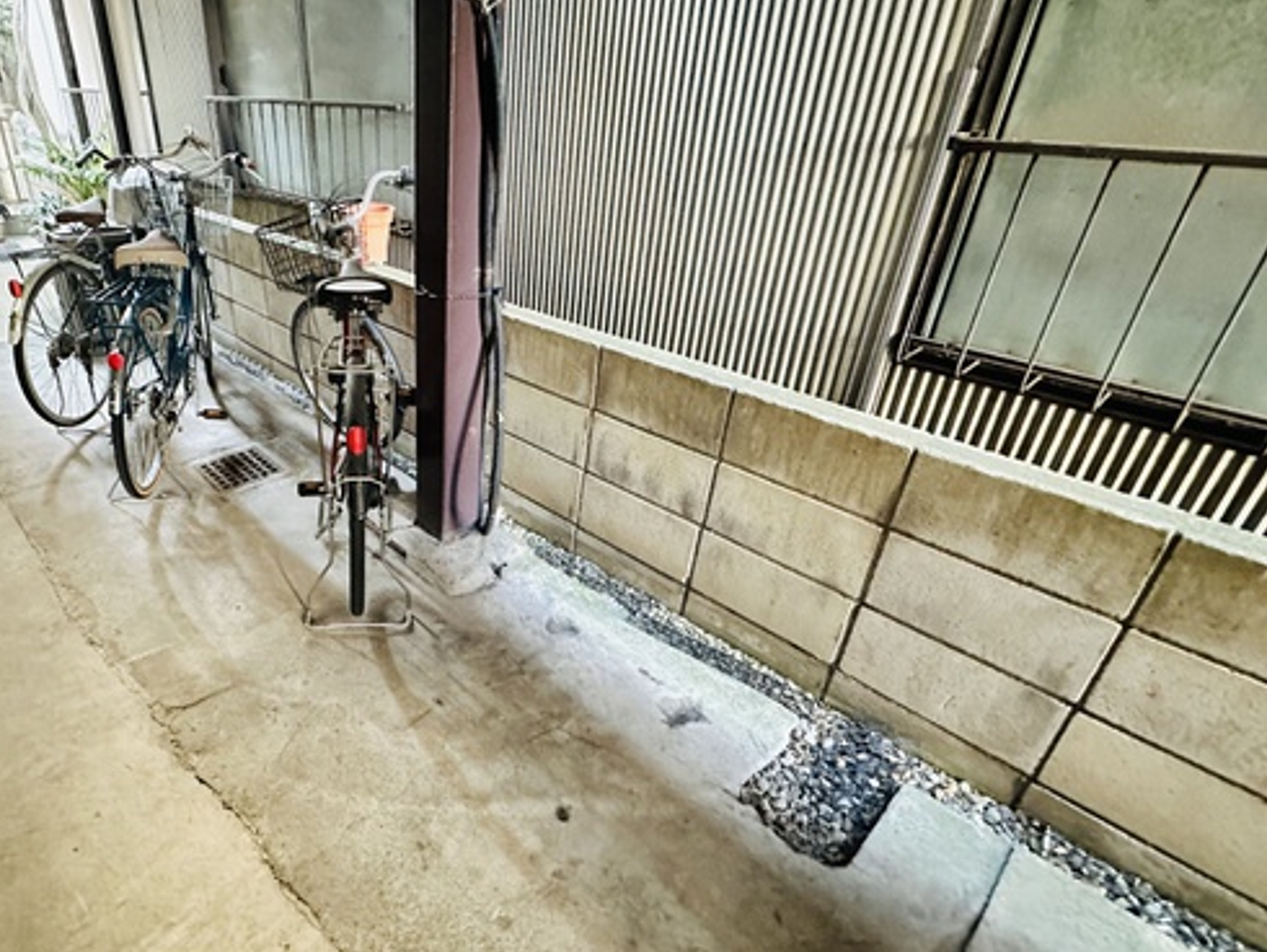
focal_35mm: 20
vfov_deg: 66.0
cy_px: 464
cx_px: 434
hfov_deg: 79.3
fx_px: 732
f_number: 2.2
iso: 1250
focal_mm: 2.22
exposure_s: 1/50
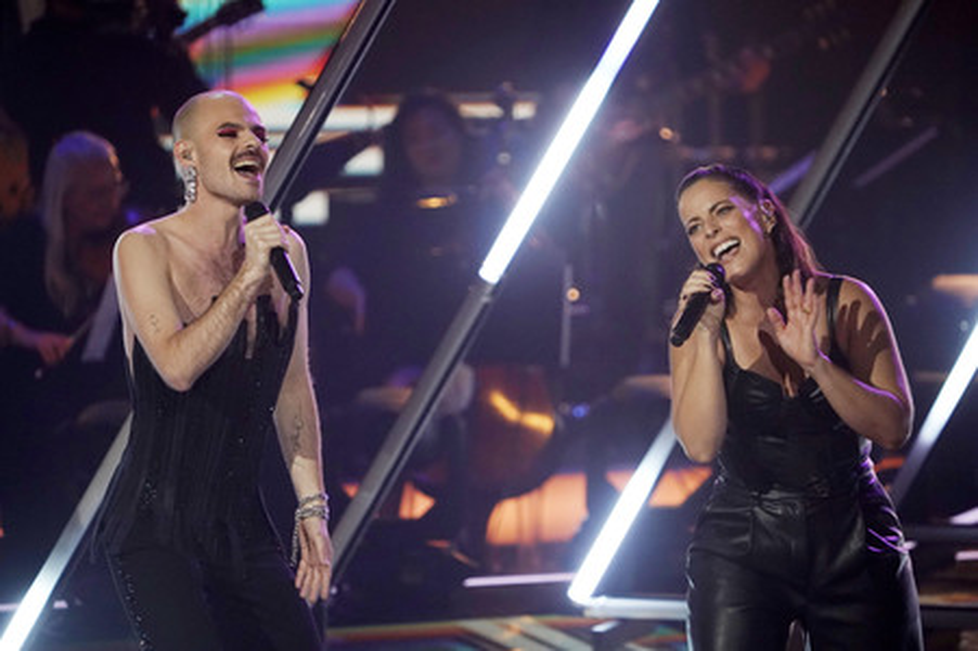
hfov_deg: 4.7
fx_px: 11863
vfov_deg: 3.1
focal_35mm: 437
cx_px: 489
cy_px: 326
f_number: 6.3
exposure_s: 1/320
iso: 4000
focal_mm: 437
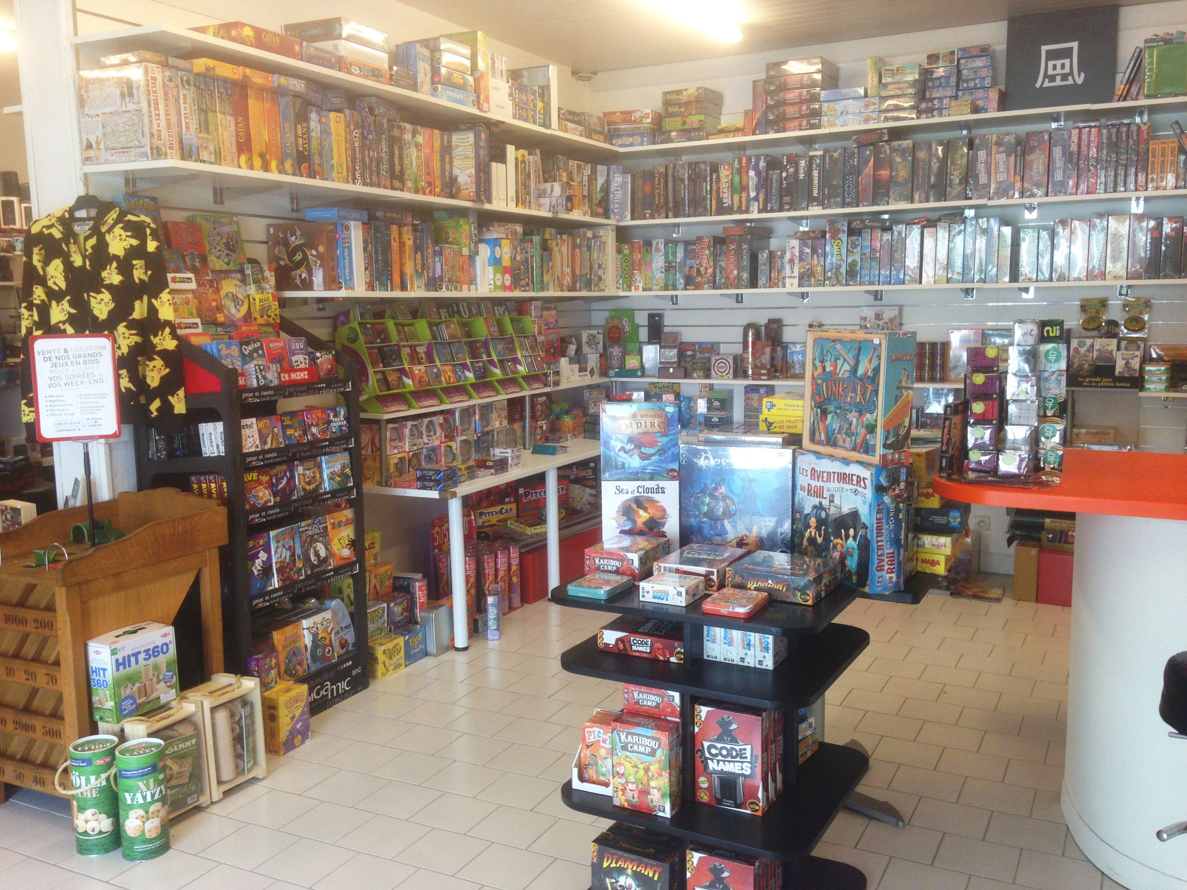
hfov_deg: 55.4
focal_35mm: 33
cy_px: 445
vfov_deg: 42.9
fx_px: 1132
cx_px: 594
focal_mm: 4.12
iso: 64
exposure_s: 1/60
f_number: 2.4
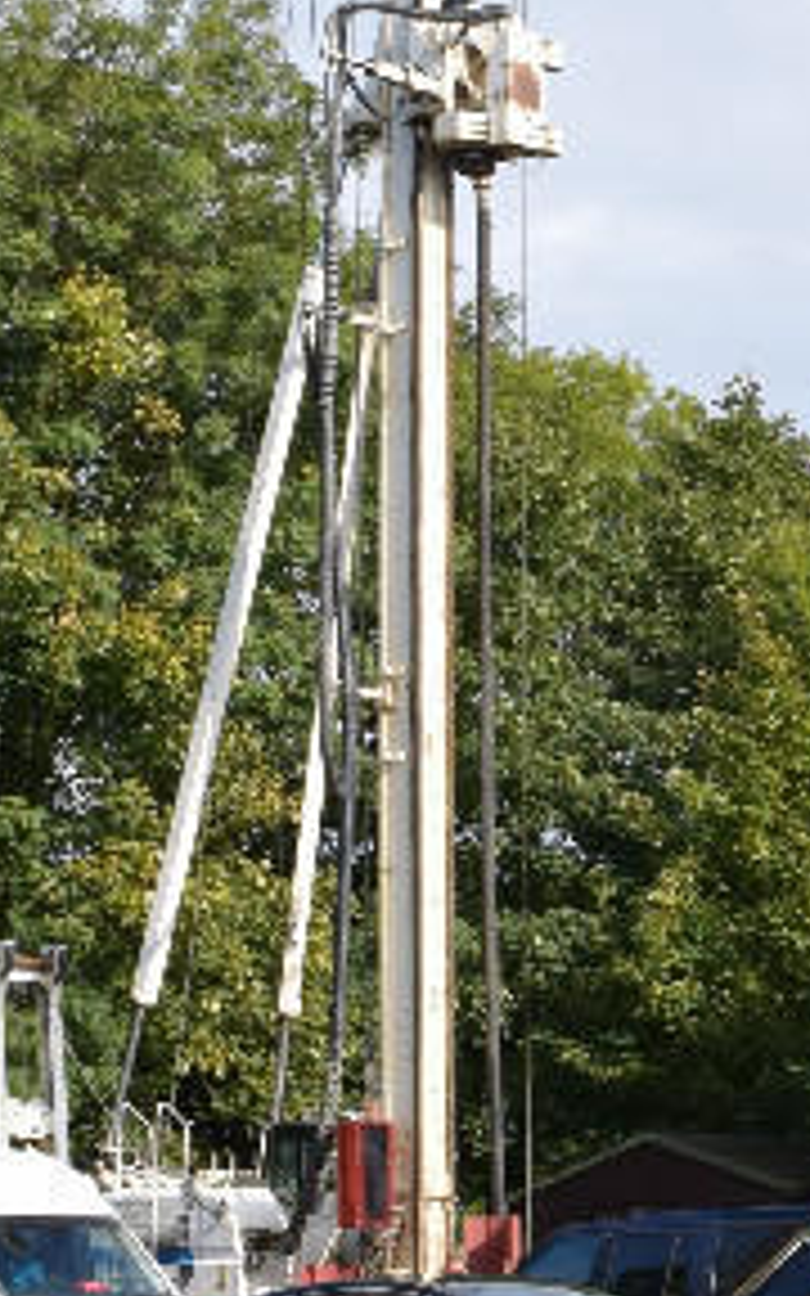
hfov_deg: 12.2
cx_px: 1490
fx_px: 3461
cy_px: 974
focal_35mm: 98
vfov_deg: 21.0
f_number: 10
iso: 400
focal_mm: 18
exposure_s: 1/400
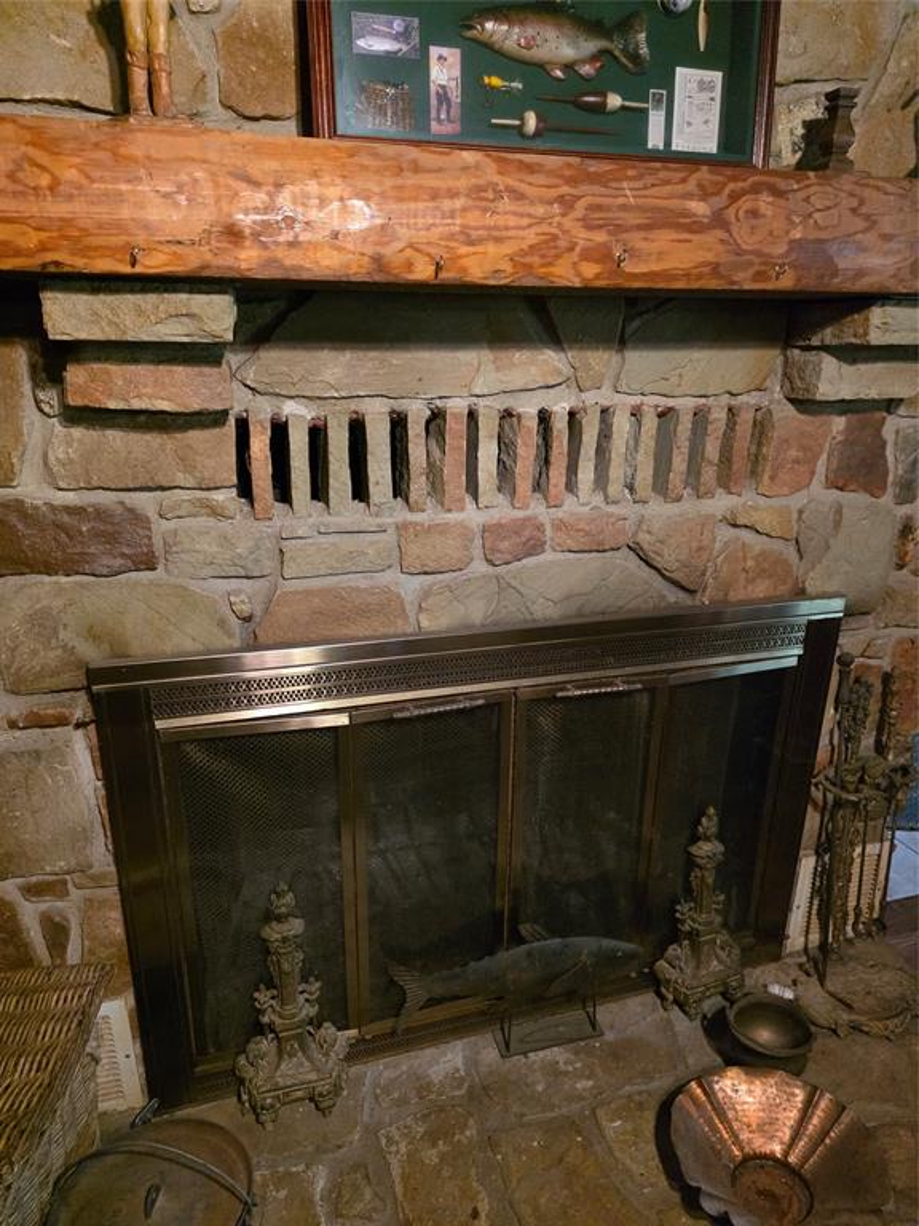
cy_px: 613
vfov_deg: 73.9
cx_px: 460
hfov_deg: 58.9
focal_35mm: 23
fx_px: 814
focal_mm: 6.3
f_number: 1.7
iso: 2500
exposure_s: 1/120
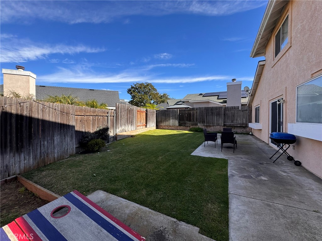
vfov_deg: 85.7
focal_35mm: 14
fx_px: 130
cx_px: 161
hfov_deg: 102.1
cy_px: 120
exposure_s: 1/1078
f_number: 2.2
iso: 50
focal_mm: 2.22
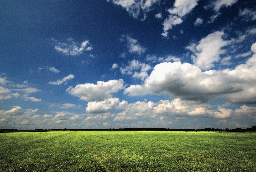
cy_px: 86
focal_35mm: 16
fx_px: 117
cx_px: 128
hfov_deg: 94.9
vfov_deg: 72.2
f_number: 20
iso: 200
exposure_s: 1/125
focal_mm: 11
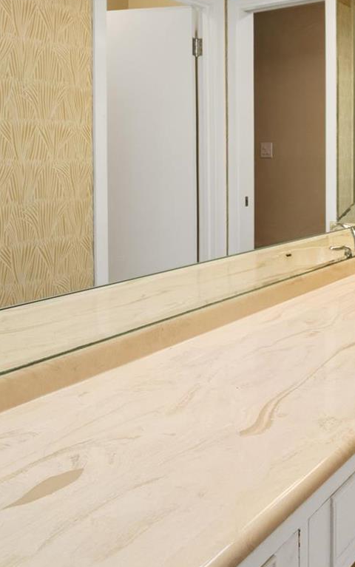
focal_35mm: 34
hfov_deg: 34.5
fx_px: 526
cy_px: 265
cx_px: 342
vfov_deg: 56.6
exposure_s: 1/2.5
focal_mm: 8
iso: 400
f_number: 10
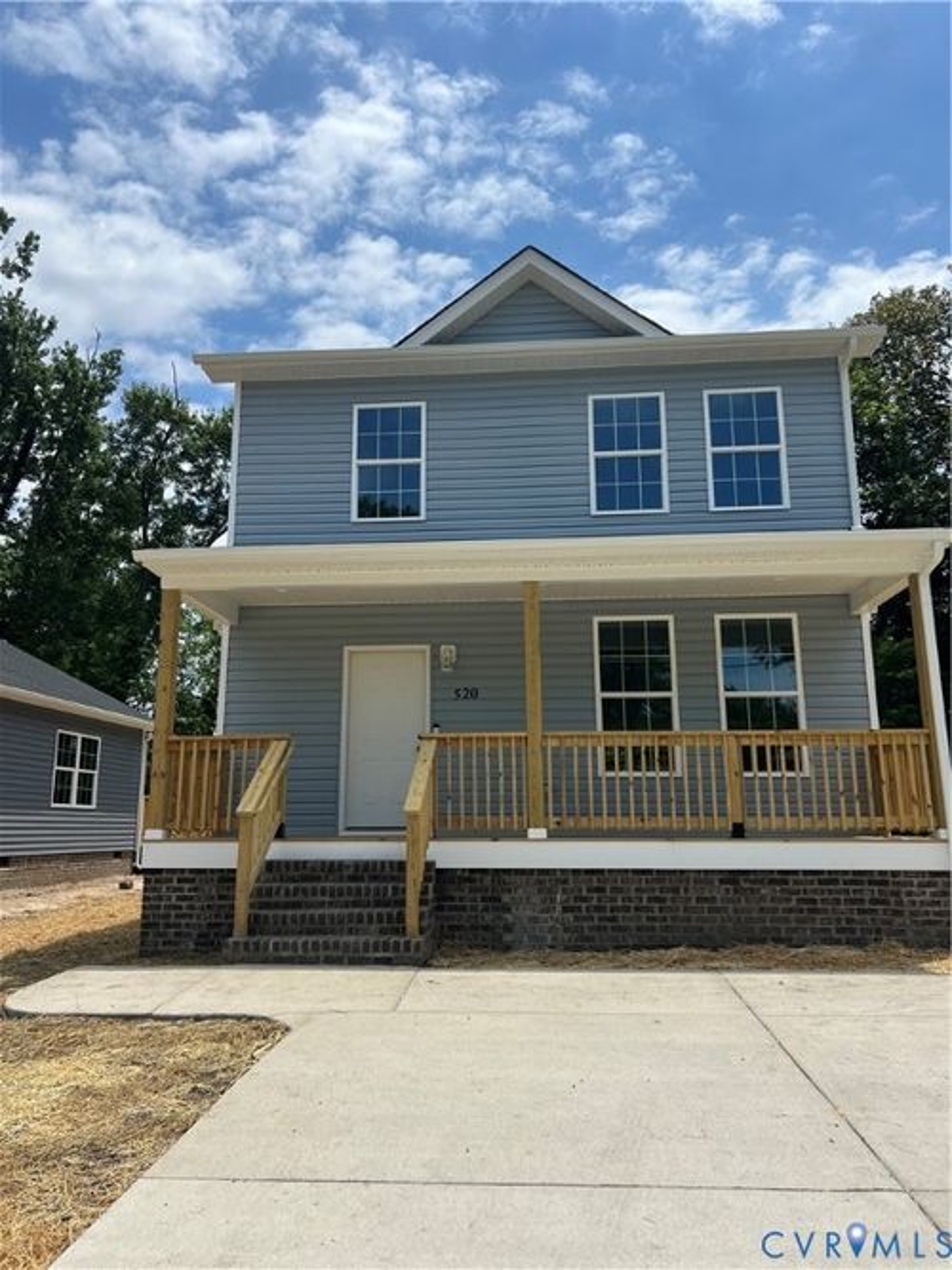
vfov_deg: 67.3
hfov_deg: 53.0
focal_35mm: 26
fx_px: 954
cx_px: 476
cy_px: 635
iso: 50
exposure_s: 1/6579
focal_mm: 5.7
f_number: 1.5
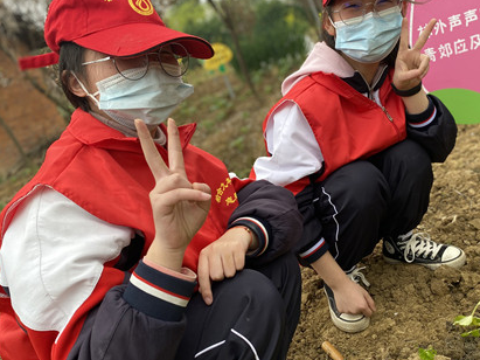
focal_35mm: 38
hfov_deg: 48.6
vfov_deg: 37.5
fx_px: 527
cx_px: 292
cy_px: 220
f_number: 1.8
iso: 32
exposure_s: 1/204
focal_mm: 4.25
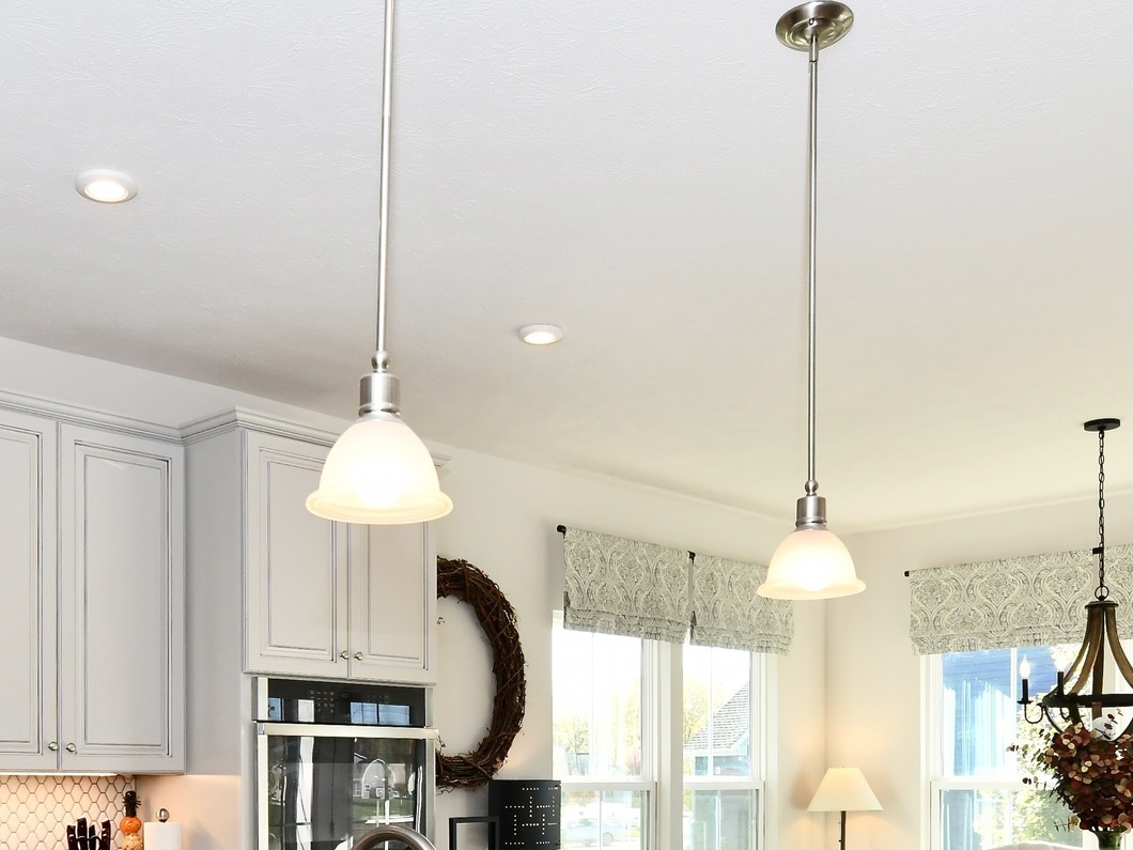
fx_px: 1276
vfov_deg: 34.0
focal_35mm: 39
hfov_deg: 47.4
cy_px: 823
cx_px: 428
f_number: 6.3
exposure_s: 1/160
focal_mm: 14
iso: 640
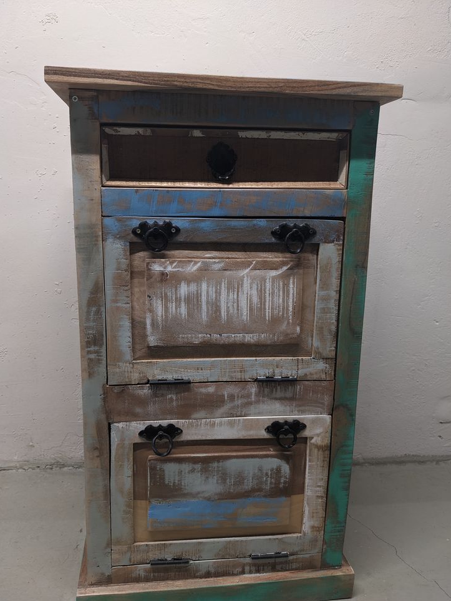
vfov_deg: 63.4
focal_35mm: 28
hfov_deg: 49.7
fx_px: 486
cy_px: 311
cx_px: 221
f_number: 1.73
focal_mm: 4.38
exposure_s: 1/33.3
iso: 63
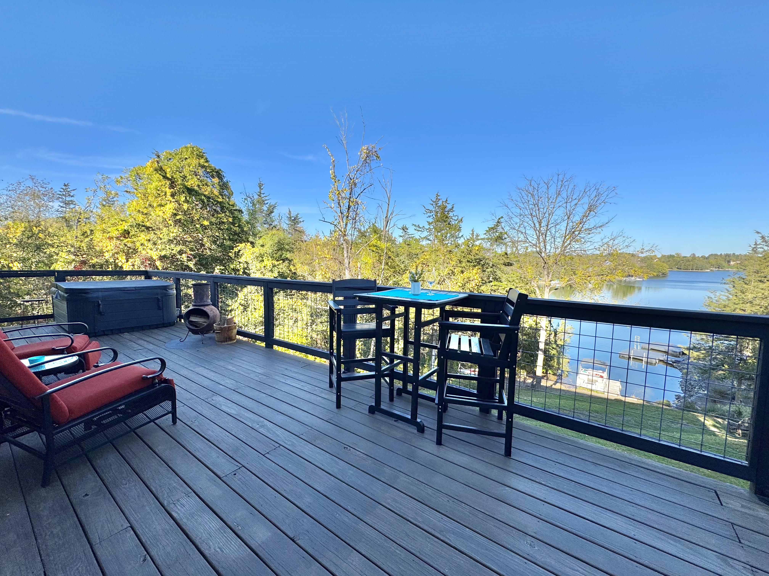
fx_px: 311
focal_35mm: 14
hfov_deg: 102.1
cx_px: 384
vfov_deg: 85.7
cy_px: 288
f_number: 2.2
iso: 40
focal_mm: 2.22
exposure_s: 1/879
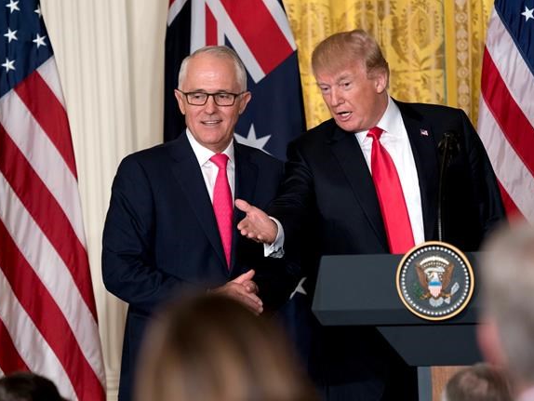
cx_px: 290
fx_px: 5911
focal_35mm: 383
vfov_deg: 3.9
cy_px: 200
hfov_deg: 5.2
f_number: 5.6
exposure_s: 1/320
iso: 2500
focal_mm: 352
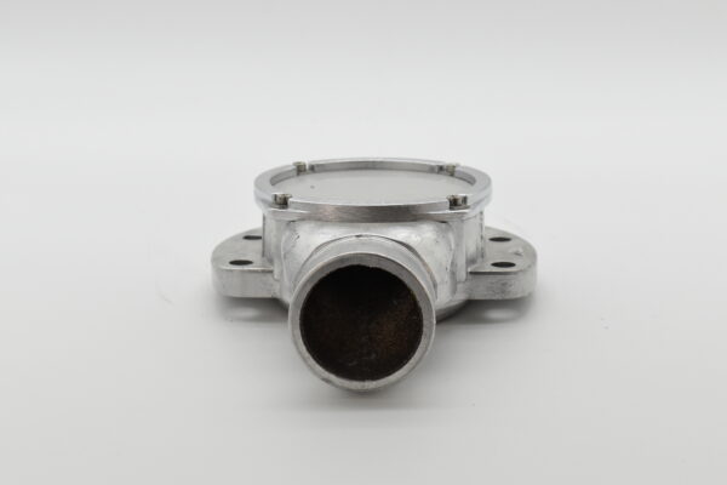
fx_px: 1666
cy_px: 242
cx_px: 364
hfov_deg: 24.6
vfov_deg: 16.6
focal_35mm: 82
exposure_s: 1/1250
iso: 1600
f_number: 8
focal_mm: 55
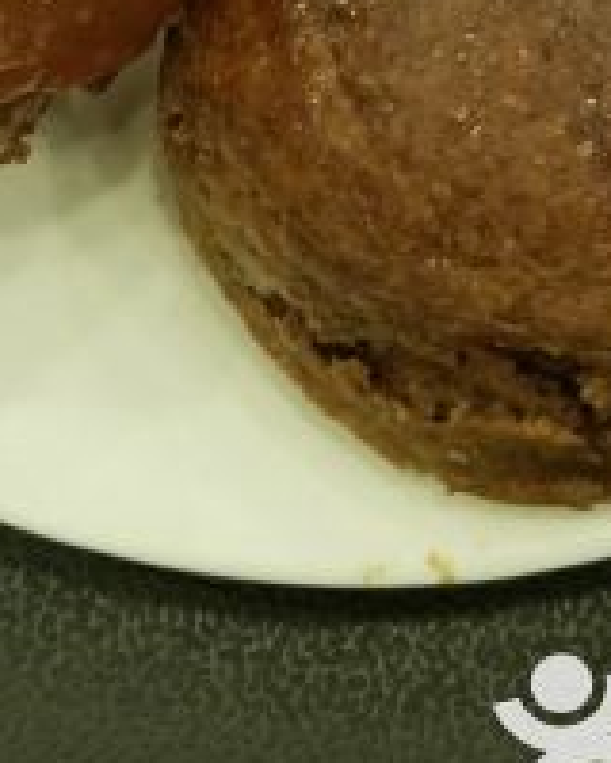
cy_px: -393
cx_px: 449
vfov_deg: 18.8
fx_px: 2012
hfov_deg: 17.2
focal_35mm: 89
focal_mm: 4.25
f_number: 1.7
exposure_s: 1/25
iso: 200
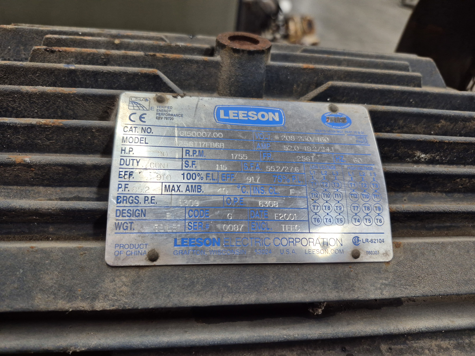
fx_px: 316
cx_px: 238
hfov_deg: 73.9
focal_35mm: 23
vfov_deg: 58.9
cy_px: 178
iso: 200
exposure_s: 1/120
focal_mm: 5.4
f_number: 1.8
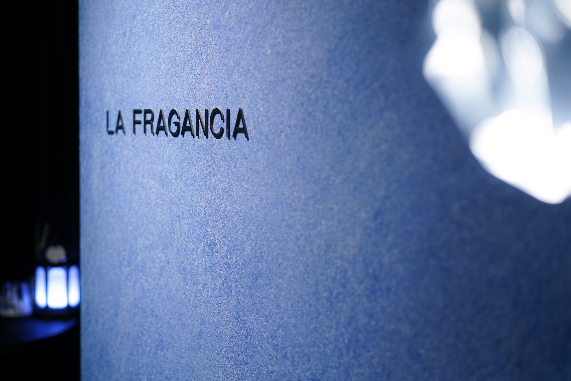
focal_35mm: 55
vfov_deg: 24.6
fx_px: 872
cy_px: 190
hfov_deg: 36.2
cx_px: 286
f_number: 2.2
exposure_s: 1/50
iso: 125
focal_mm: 55
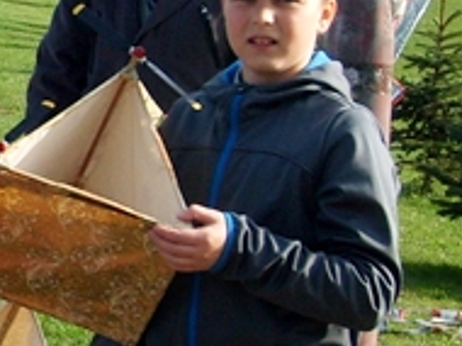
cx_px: -365
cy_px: 96
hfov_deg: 9.2
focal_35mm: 205
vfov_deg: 7.2
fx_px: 2733
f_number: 3.3
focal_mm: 8.7
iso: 50
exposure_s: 1/500
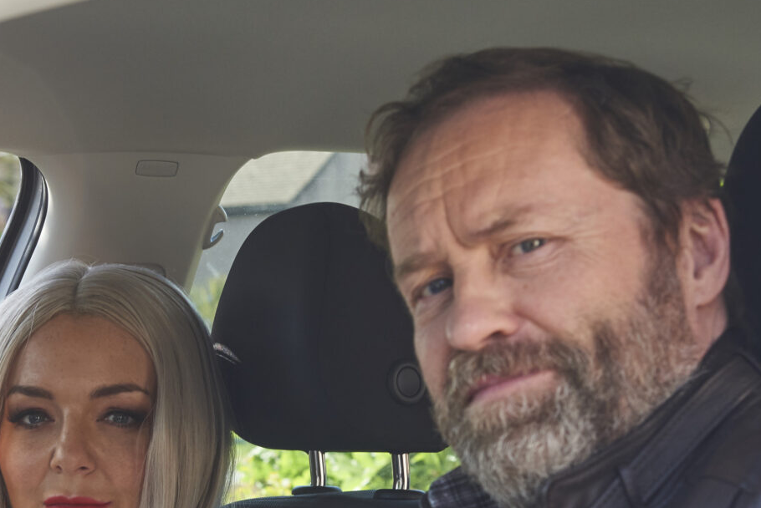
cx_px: 250
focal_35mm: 135
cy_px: 481
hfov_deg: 15.1
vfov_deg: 10.1
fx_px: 2855
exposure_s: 1/125
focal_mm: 48
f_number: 6.3
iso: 200
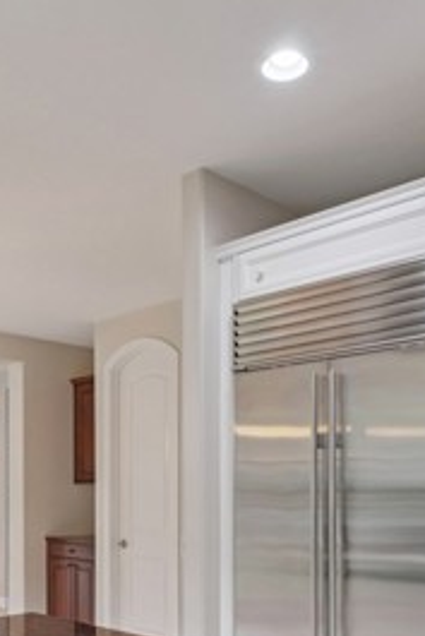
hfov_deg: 32.6
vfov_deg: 45.4
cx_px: 182
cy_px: 493
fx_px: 725
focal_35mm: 41
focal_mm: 11
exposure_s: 1/10
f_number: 8
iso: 500
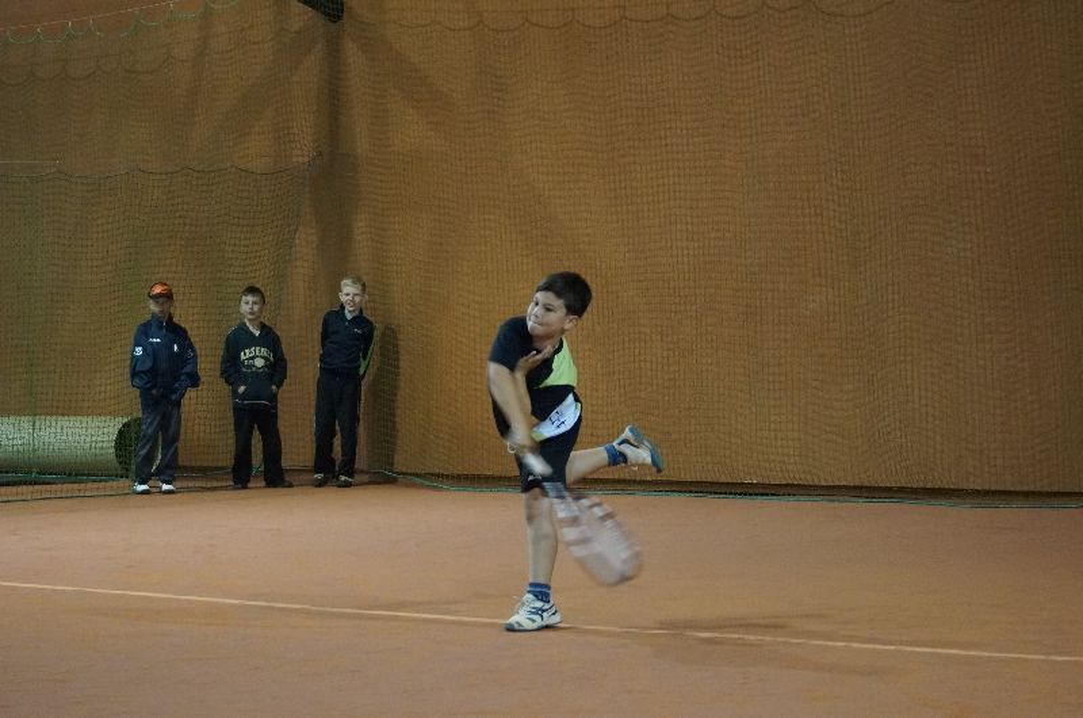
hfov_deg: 18.2
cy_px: 359
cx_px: 542
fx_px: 3378
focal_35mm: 112
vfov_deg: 12.1
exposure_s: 1/100
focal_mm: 75
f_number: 4.5
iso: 3200
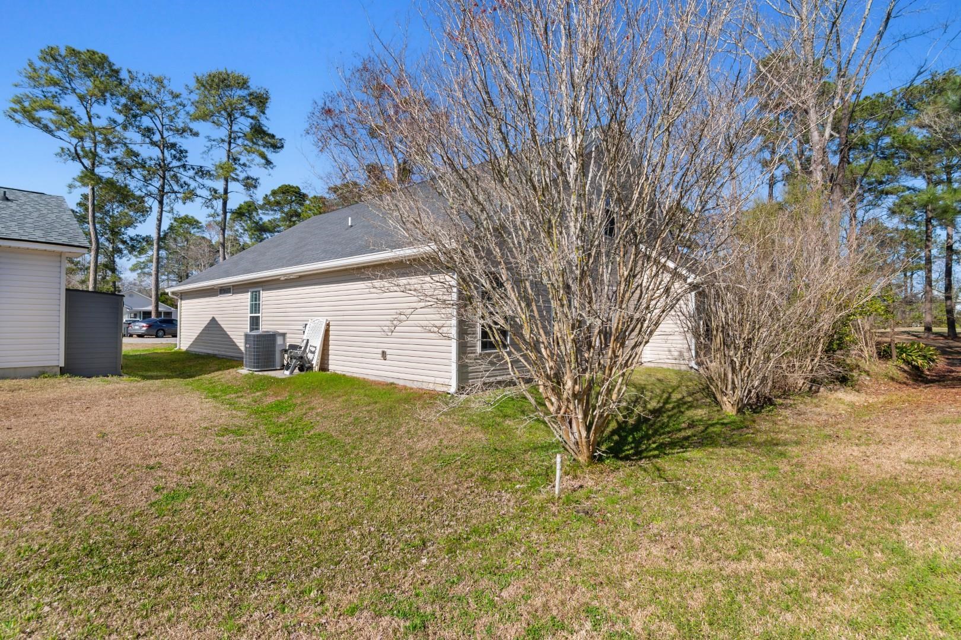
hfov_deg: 96.7
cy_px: 320
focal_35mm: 16
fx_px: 427
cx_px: 480
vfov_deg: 73.7
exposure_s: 1/320
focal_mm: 11
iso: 100
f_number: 9
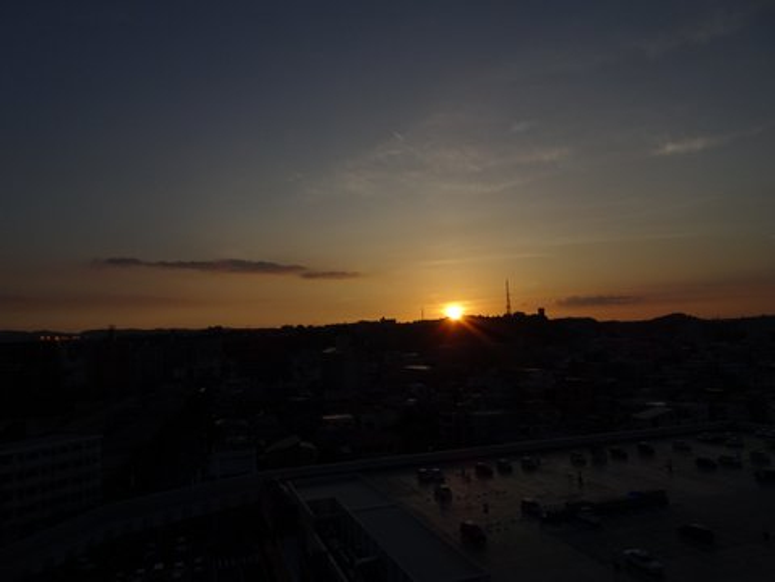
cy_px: 291
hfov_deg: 71.6
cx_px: 388
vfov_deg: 56.8
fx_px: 537
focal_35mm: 24
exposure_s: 1/2000
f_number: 3.5
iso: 80
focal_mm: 4.1
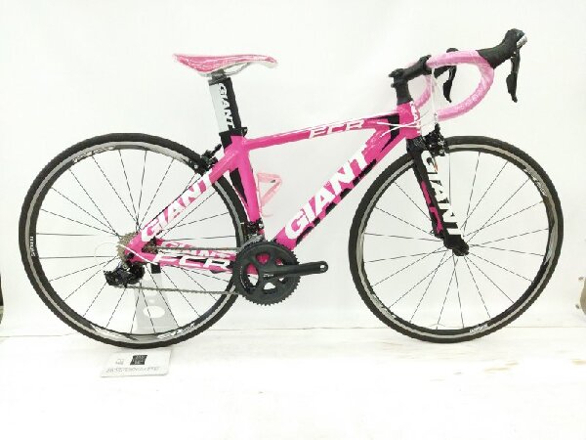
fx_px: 457
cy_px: 220
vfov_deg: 51.4
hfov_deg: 65.3
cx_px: 293
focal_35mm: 27
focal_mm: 4.71
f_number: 1.79
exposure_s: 1/700
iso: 1300
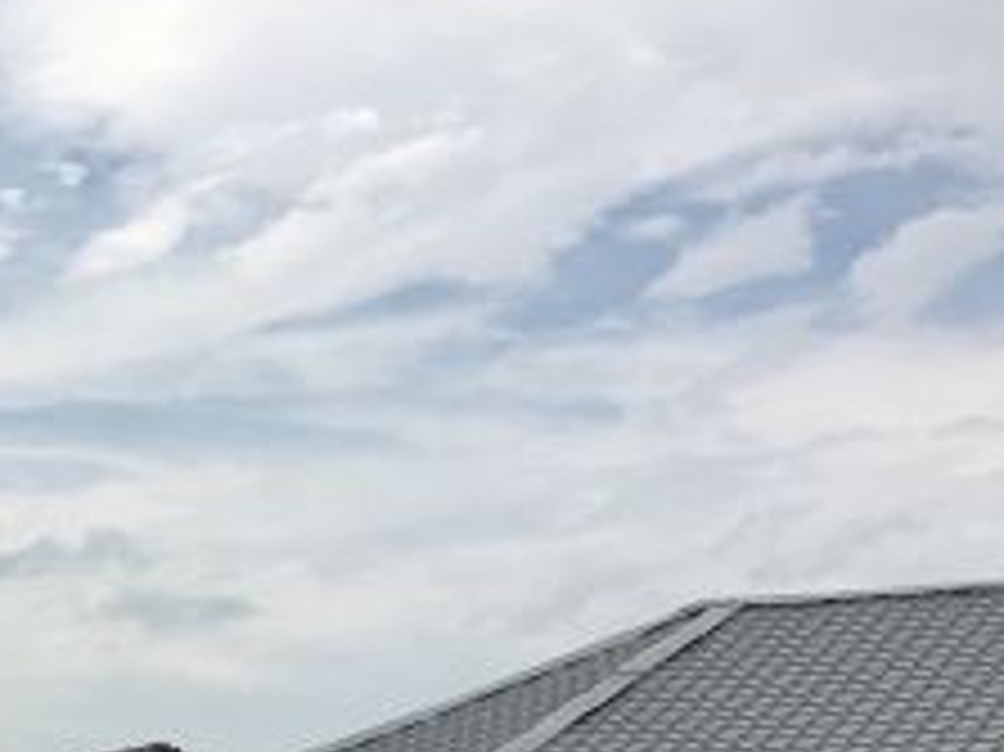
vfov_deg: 15.5
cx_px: -135
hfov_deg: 20.4
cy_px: 975
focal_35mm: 91
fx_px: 2638
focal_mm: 4.15
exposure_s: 1/1789
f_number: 2.2
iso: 25
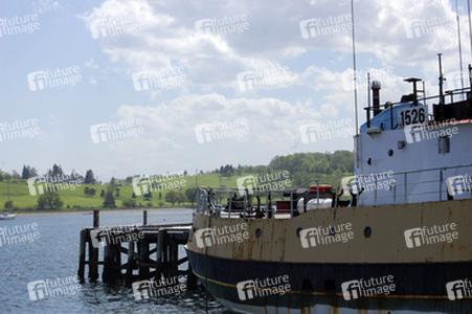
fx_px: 1081
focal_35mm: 82
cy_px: 157
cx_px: 236
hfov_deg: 24.6
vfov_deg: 16.5
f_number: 9
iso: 200
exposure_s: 1/320
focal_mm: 55
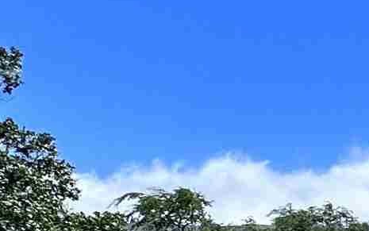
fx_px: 986
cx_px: 921
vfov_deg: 12.4
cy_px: 388
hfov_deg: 13.8
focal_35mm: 98
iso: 50
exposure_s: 1/2212
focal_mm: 2.22
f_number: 2.2
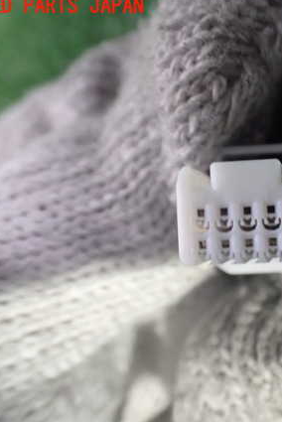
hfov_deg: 29.2
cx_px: 261
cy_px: 217
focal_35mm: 44
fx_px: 516
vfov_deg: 44.5
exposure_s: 1/30
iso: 1250
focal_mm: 5.4
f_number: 2.3
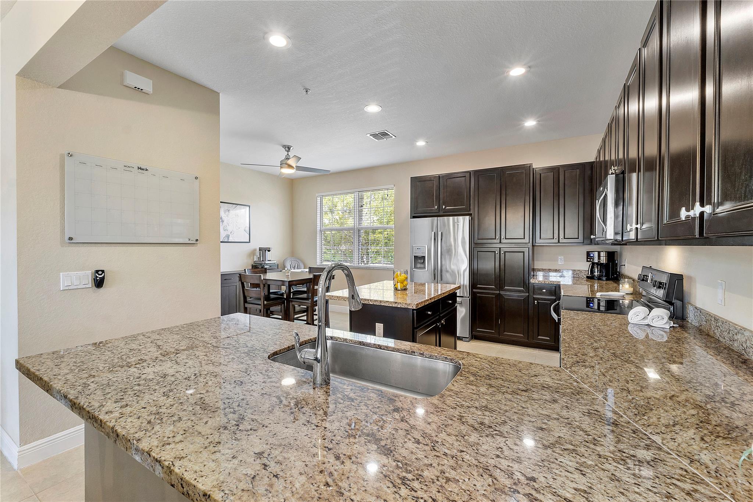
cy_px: 251
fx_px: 314
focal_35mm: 15
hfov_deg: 100.4
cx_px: 376
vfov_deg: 77.3
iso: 160
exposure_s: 1.6
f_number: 11
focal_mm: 10
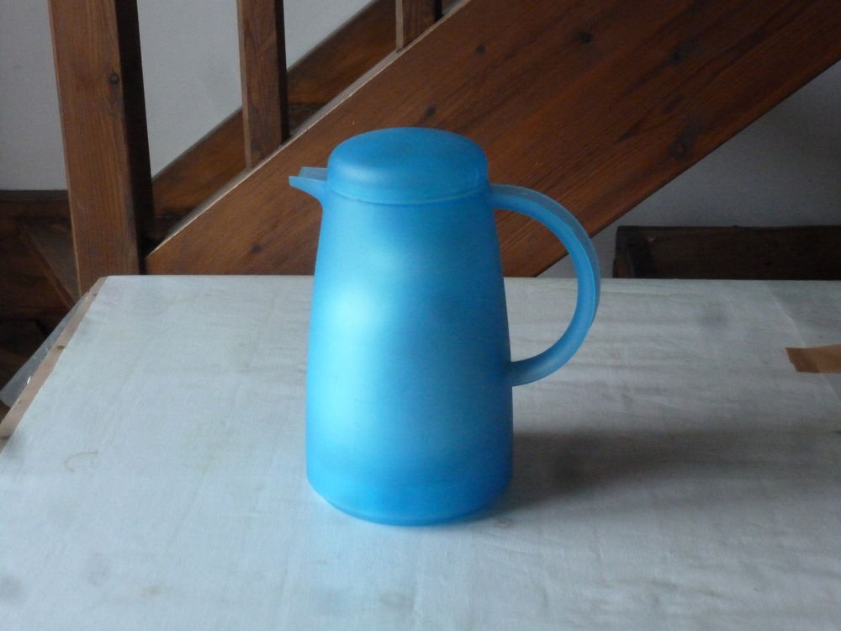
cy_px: 316
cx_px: 420
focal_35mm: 52
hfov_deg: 36.8
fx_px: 1263
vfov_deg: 28.0
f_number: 4.3
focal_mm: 9.4
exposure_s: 1/25
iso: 800
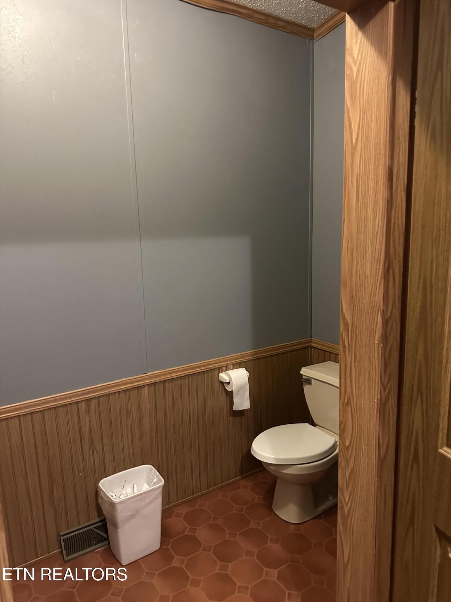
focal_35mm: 24
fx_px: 417
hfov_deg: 56.8
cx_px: 226
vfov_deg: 71.6
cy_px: 301
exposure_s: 1/30
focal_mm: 6.86
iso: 800
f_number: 1.78
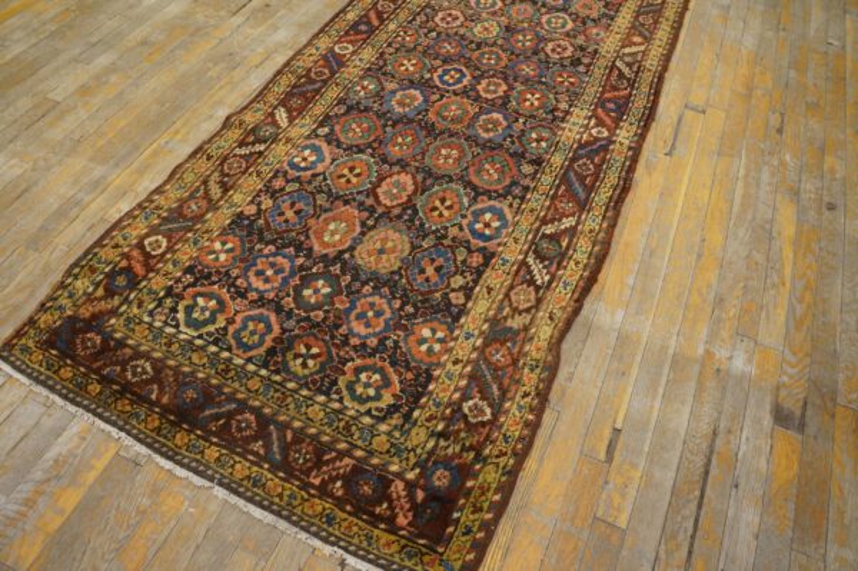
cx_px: 429
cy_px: 286
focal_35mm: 27
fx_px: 643
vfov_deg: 47.9
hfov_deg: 67.4
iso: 800
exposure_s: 1/60
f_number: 4
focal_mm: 18
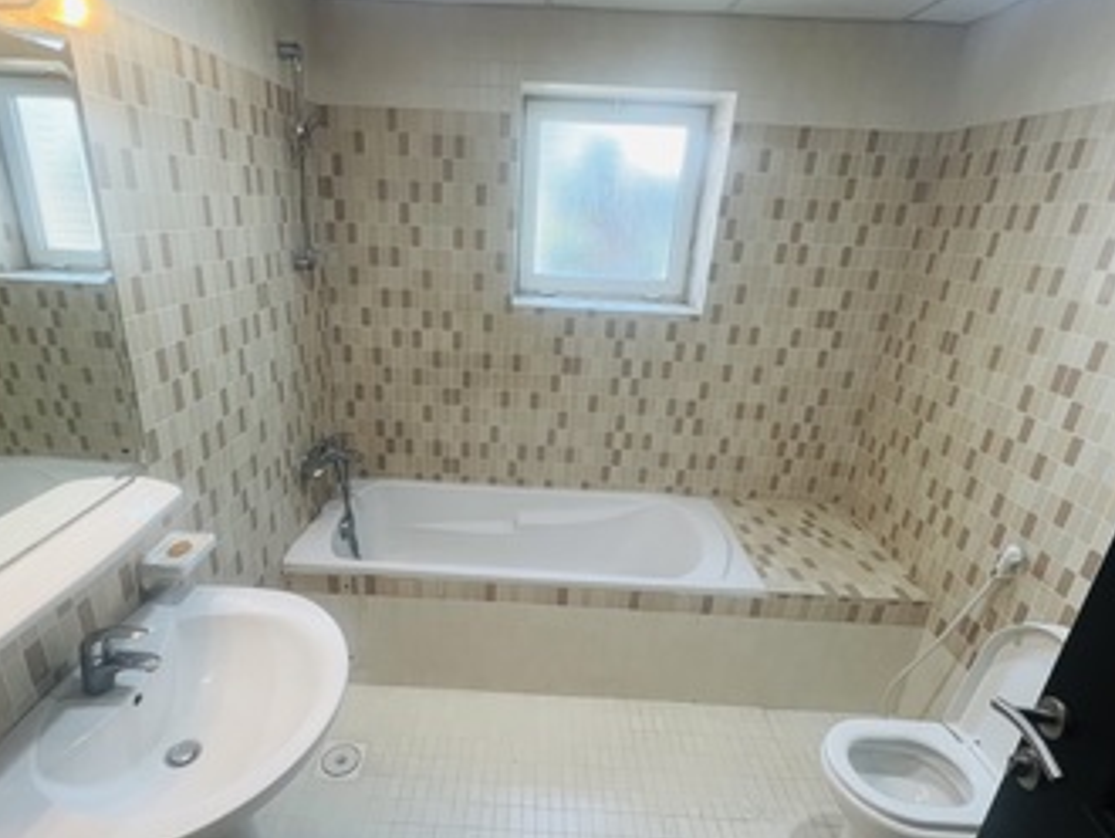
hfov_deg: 87.5
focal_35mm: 18
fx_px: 580
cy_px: 451
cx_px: 512
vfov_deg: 71.6
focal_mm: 1.57
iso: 125
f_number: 1.8
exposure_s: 1/100
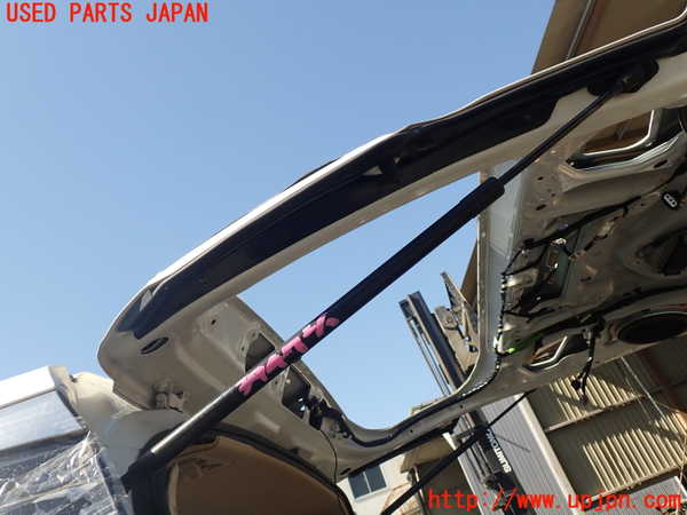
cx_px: 344
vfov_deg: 46.8
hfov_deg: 60.0
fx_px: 595
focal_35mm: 30
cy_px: 258
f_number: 3.2
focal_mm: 5.4
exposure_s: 1/640
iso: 100
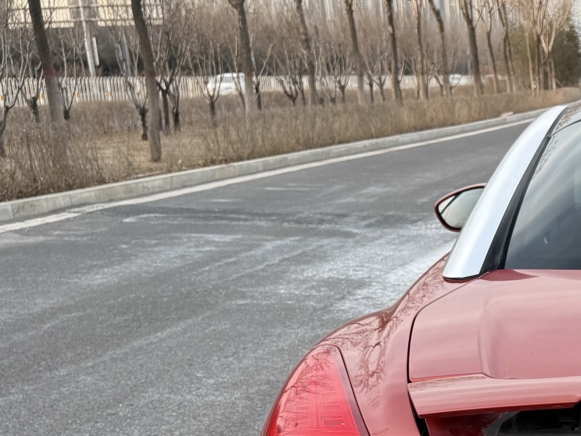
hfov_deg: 22.3
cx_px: 766
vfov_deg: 18.3
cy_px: 453
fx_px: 1309
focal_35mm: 78
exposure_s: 1/166
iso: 80
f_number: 1.78
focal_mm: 6.76
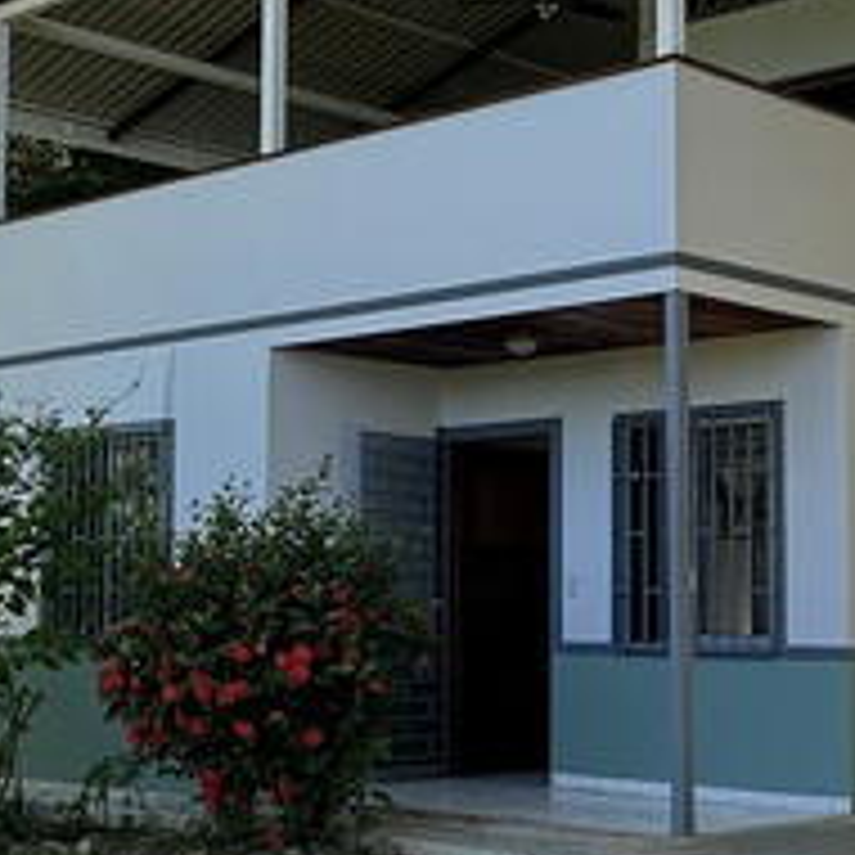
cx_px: 464
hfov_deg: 32.8
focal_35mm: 52
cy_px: 436
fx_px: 1453
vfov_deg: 32.8
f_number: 2.2
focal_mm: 2.22
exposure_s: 1/388
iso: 40
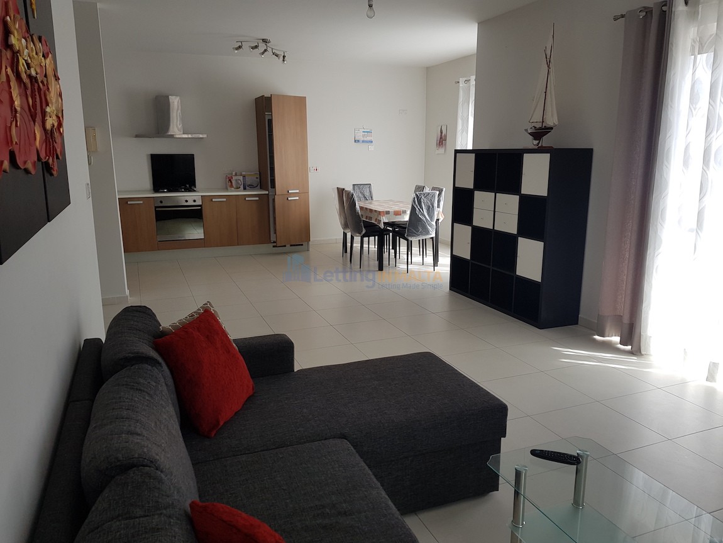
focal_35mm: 26
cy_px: 272
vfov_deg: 53.1
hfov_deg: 67.3
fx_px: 543
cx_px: 362
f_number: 1.7
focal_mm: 4.2
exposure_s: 1/100
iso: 50
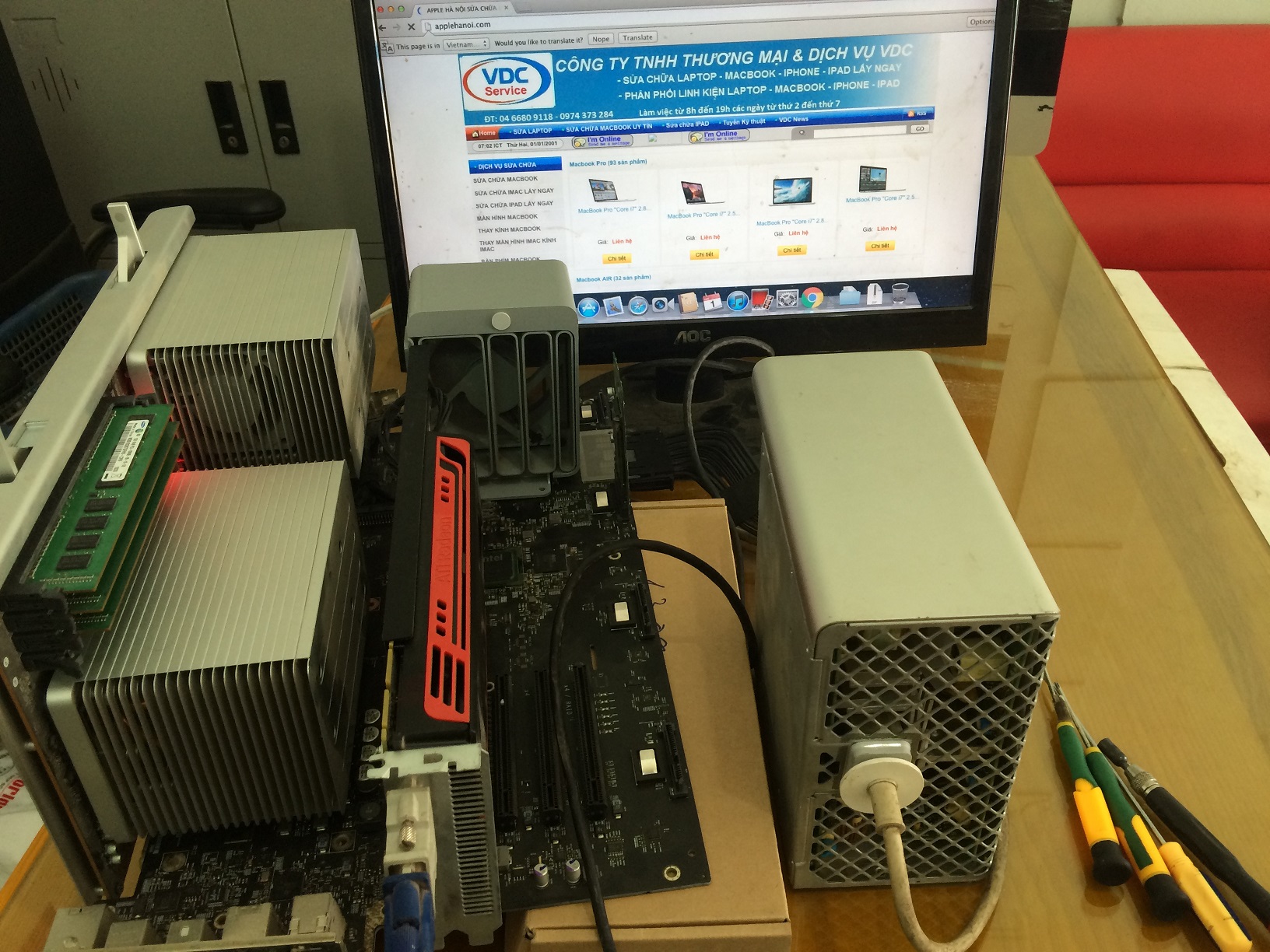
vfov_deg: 48.2
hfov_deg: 61.7
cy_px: 476
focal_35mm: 29
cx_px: 635
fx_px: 1064
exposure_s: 1/33
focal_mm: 4.15
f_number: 2.2
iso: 100
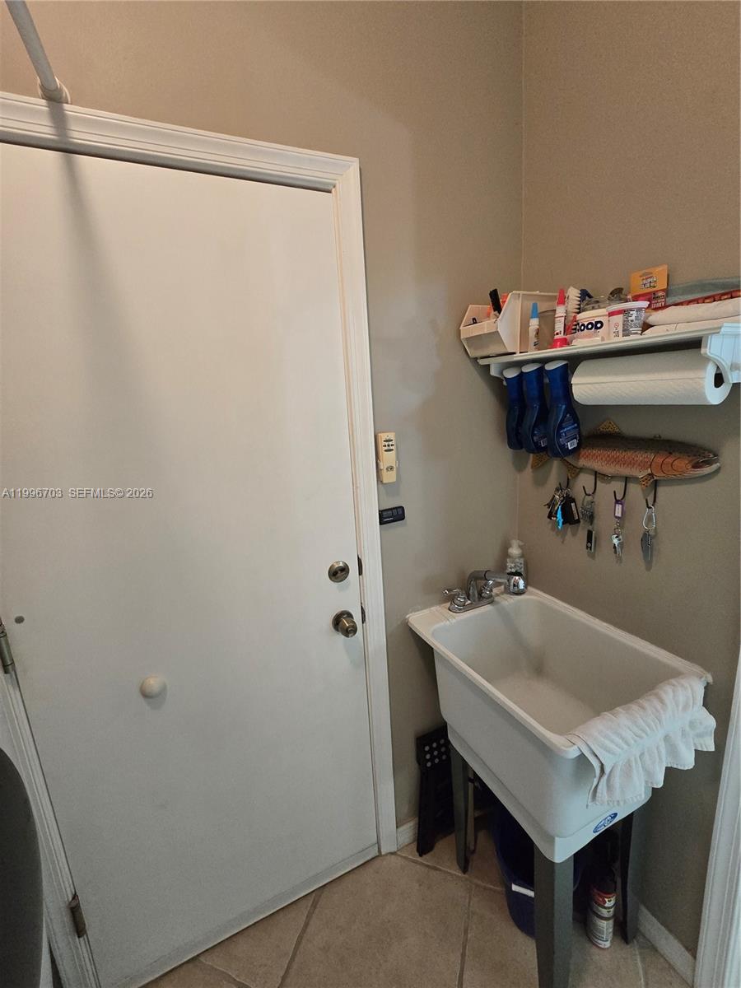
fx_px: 371
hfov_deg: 89.9
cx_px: 370
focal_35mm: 13
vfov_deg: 106.2
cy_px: 494
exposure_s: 1/60
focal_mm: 2.2
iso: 800
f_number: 2.2
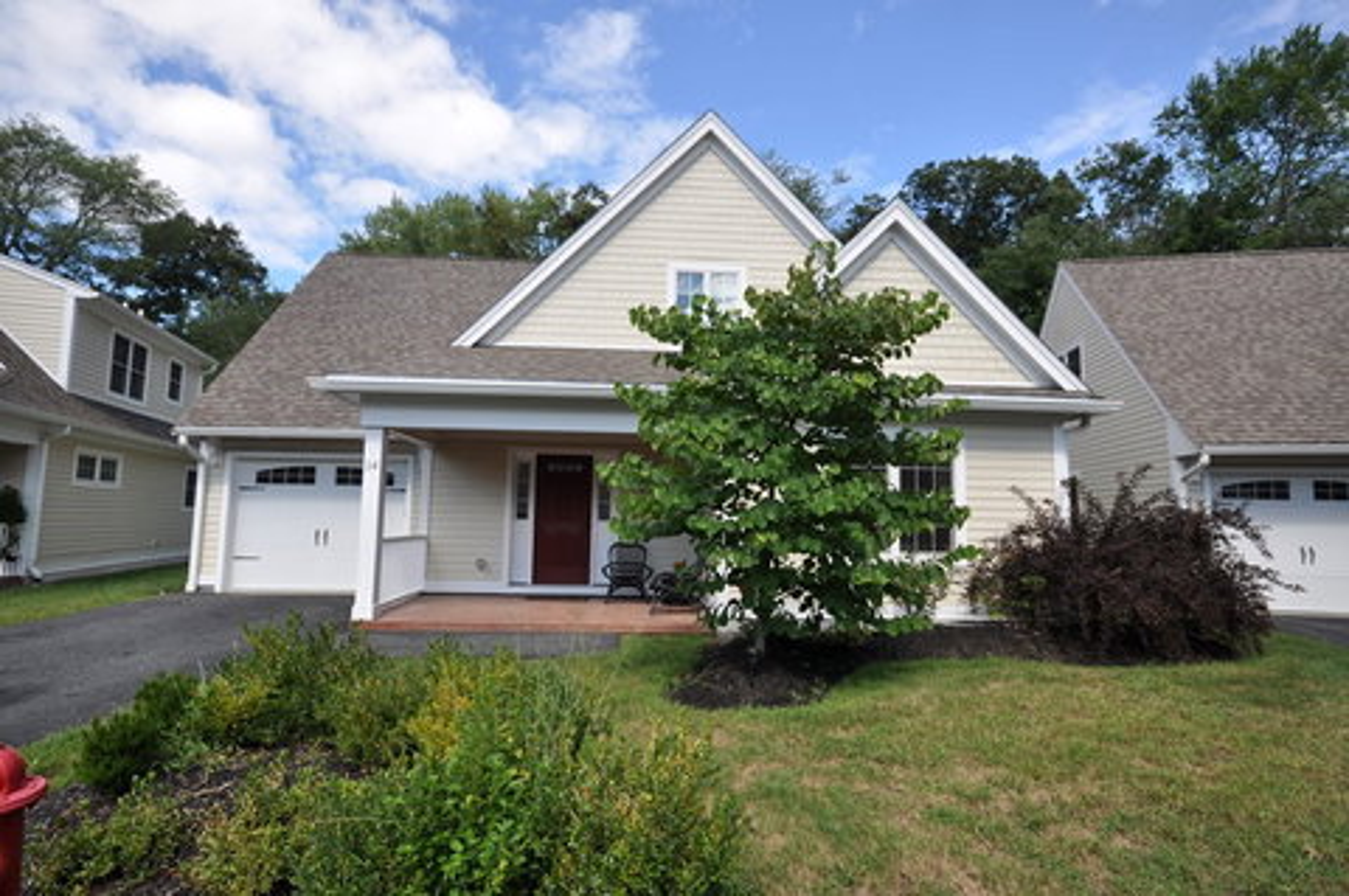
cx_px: 674
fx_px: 674
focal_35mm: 18
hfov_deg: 90.1
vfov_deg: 67.3
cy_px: 448
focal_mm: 12
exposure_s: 1/250
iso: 250
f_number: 8
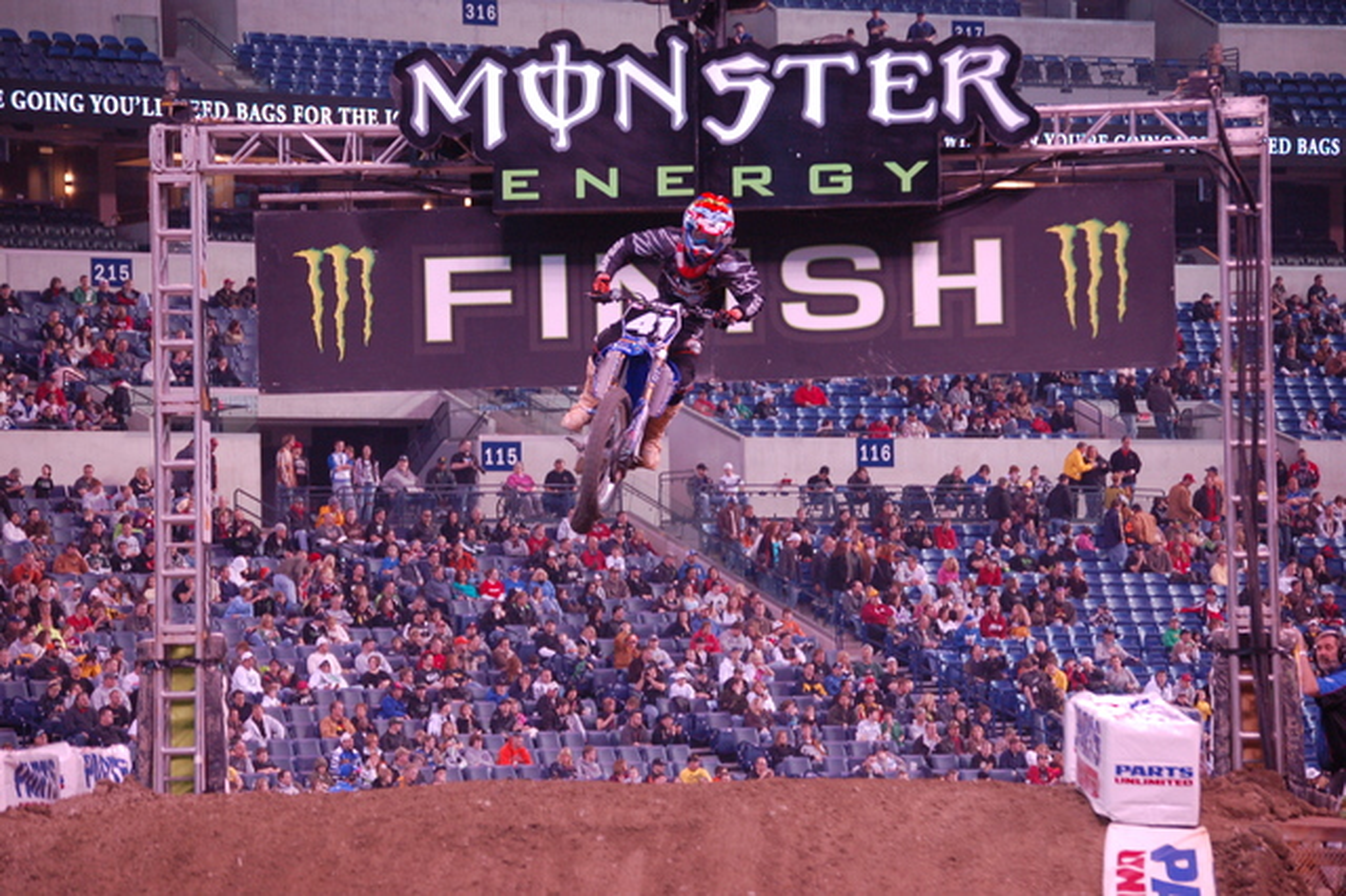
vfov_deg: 8.7
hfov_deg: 13.0
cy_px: 448
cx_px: 673
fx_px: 5885
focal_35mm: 158
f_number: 5
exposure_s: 1/160
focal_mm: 105
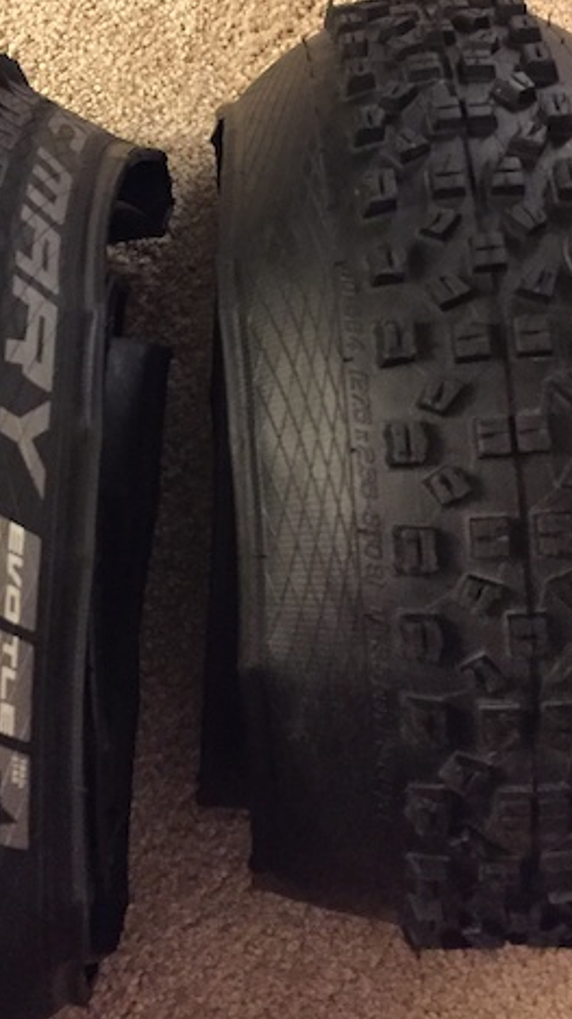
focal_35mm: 54
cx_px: 189
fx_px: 1457
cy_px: 311
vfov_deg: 37.9
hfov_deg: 22.1
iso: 500
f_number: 2.2
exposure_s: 1/15
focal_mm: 4.15
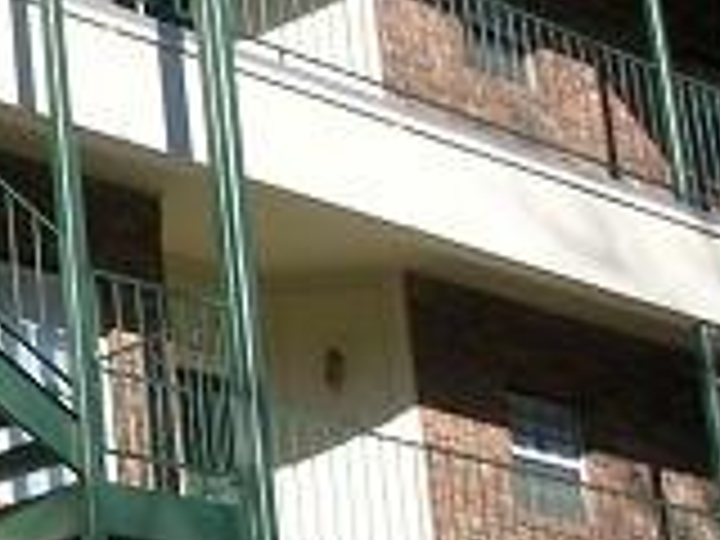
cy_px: 356
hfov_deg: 13.6
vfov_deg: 10.6
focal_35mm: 140
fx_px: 2912
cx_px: -230
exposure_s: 1/92.3
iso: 50
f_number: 8.5
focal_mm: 5.8
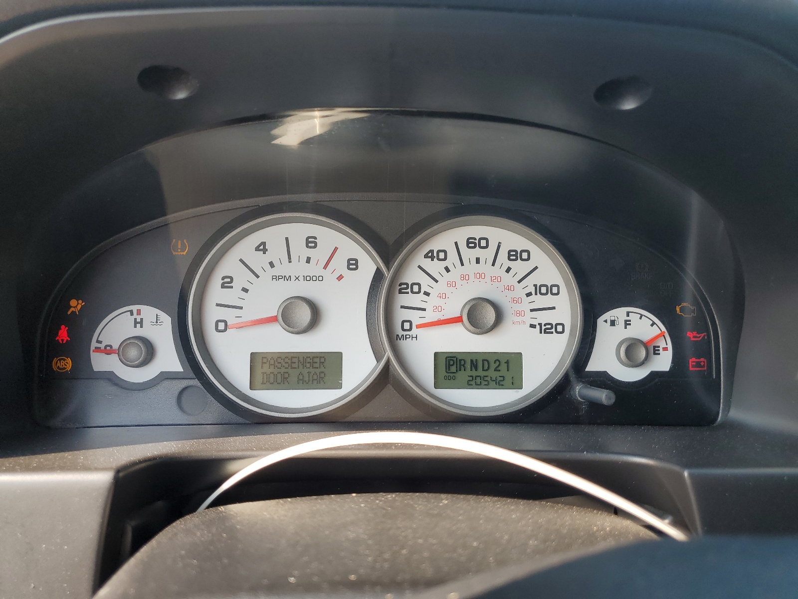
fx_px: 599
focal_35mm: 26
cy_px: 300
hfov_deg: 67.3
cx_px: 399
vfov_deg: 53.1
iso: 50
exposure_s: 1/370
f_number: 1.5
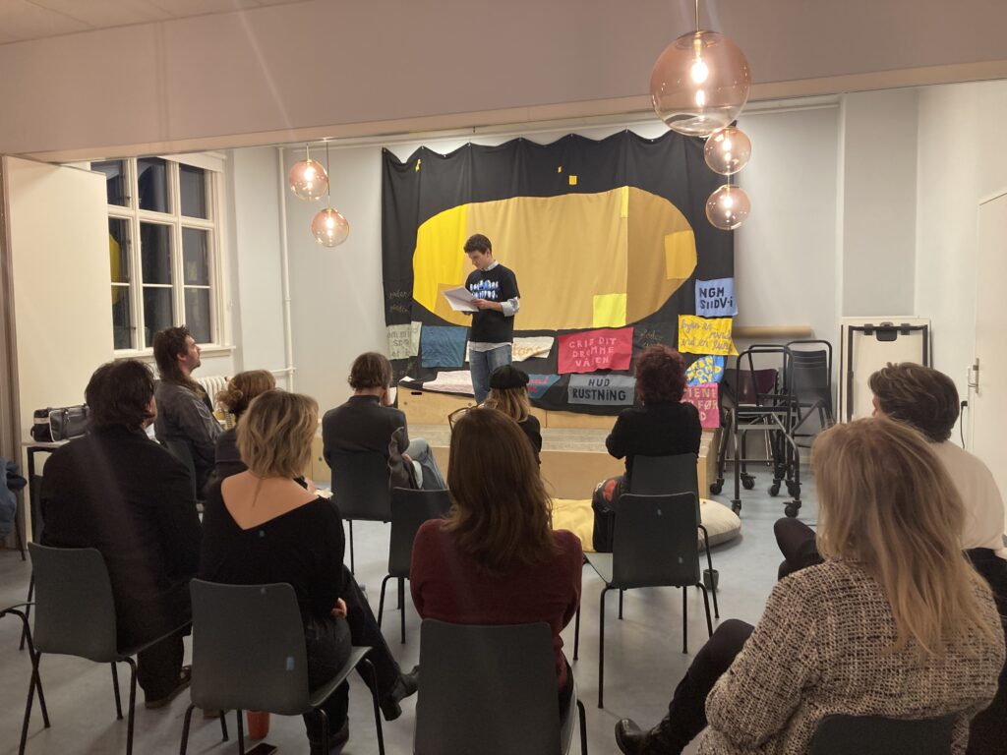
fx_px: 815
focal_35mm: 28
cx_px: 504
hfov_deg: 63.4
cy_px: 378
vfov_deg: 49.7
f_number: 1.8
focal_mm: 3.99
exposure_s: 1/50
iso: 125
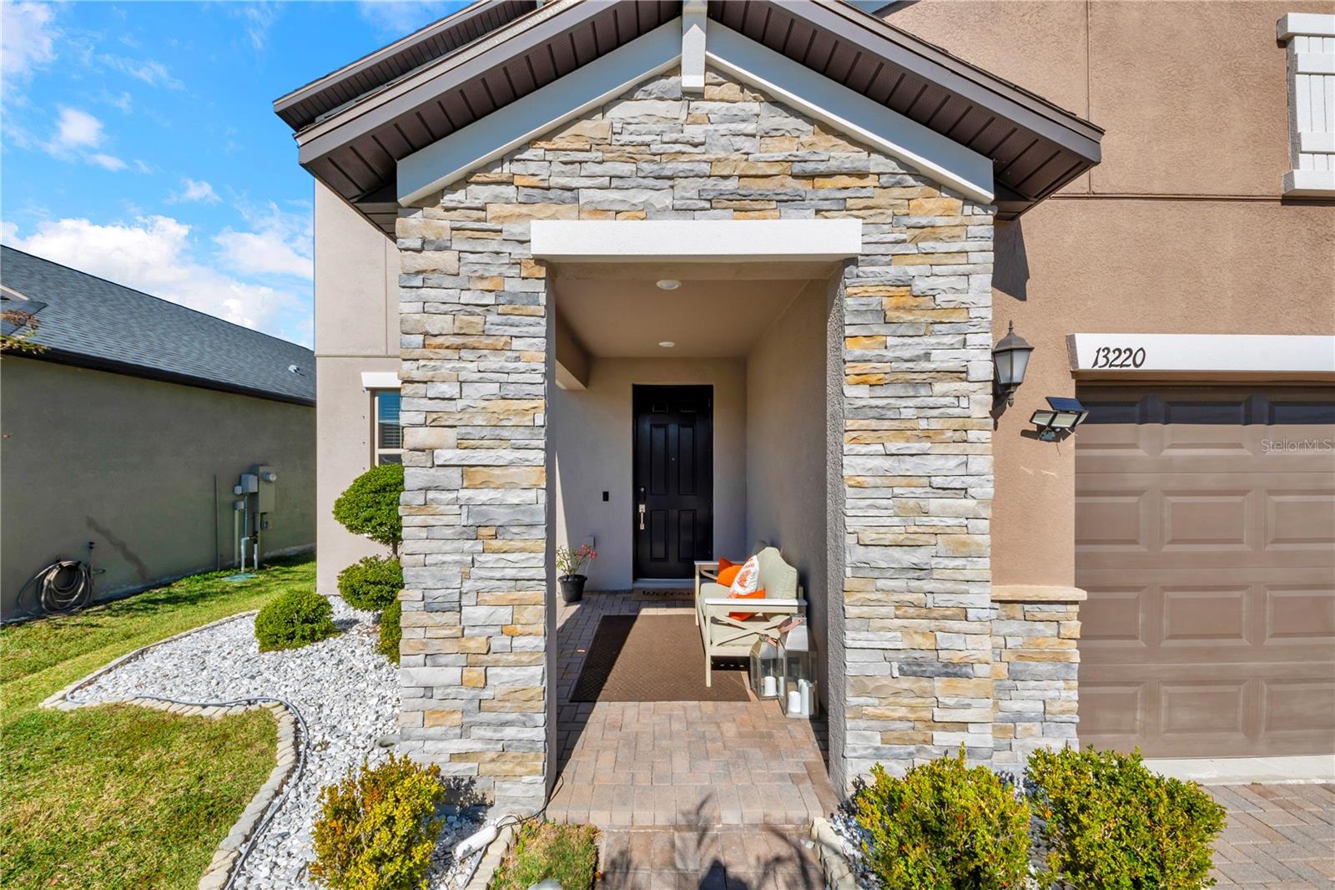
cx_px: 668
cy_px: 445
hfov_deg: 109.4
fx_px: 473
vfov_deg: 86.5
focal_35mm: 13
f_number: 13
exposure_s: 1/200
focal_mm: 8.5
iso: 100
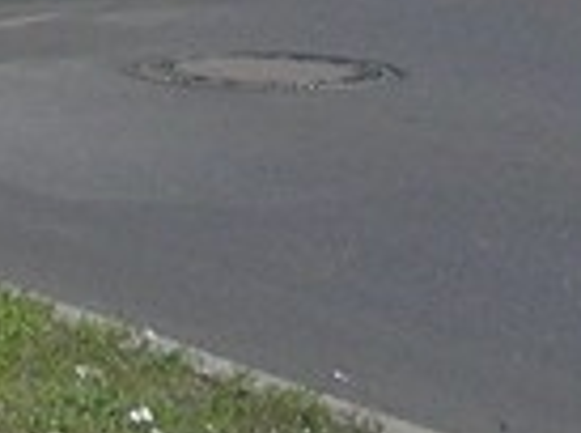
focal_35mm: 285
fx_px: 4771
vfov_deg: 4.8
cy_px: -1091
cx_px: -585
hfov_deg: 6.7
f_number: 4
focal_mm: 6.3
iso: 50
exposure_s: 1/776
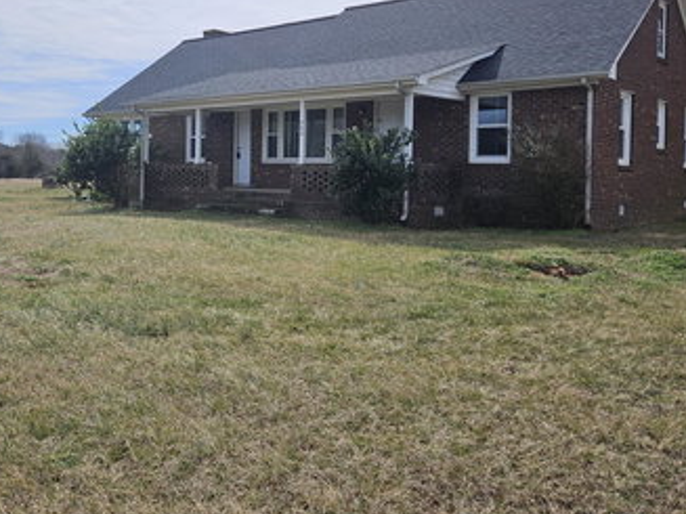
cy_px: 176
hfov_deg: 51.0
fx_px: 713
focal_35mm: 36
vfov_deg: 39.2
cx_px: 271
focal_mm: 5.4
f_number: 1.8
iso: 25
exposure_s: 1/4176
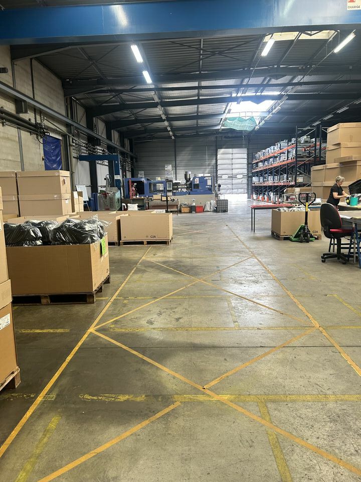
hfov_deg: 53.1
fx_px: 362
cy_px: 241
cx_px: 180
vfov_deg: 67.3
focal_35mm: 26
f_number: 1.5
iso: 125
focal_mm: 5.7
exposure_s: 1/100
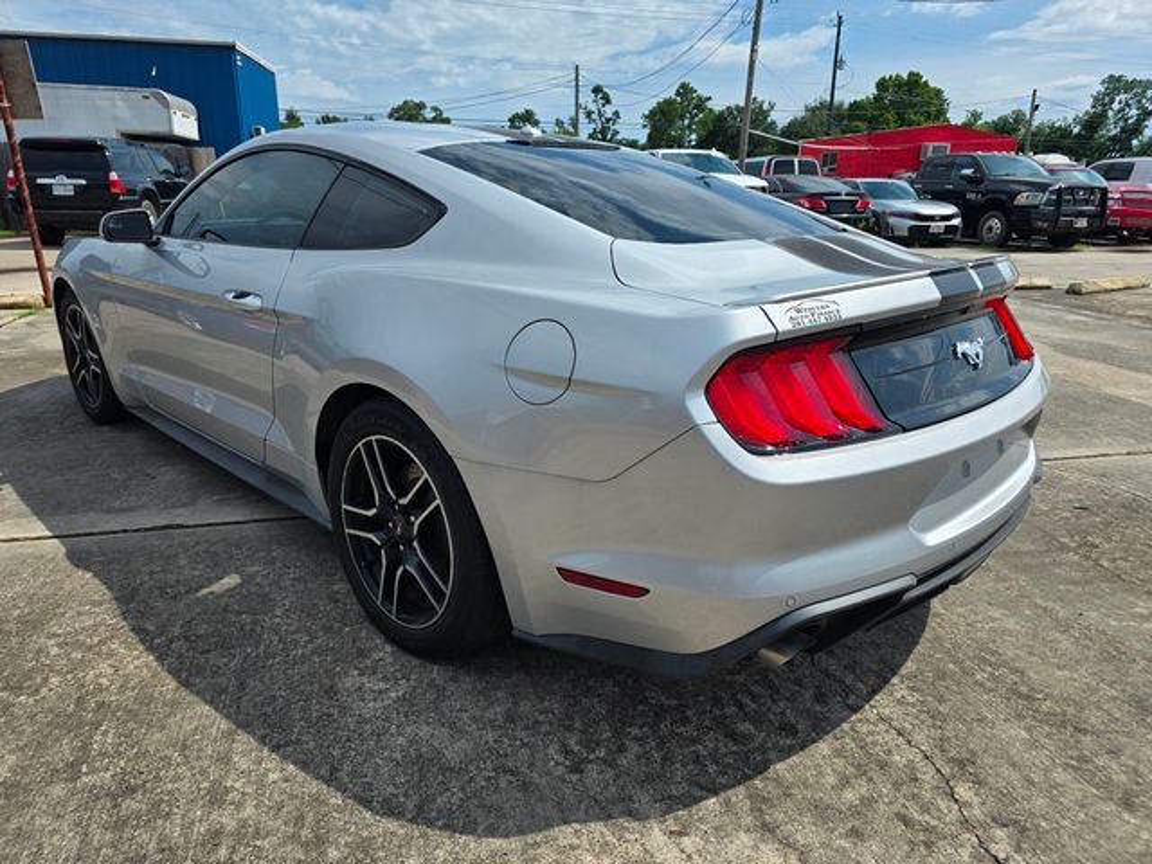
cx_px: 576
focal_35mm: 23
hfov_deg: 73.9
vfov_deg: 58.9
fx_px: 765
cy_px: 432
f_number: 1.7
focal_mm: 6.3
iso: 12
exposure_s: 1/1154
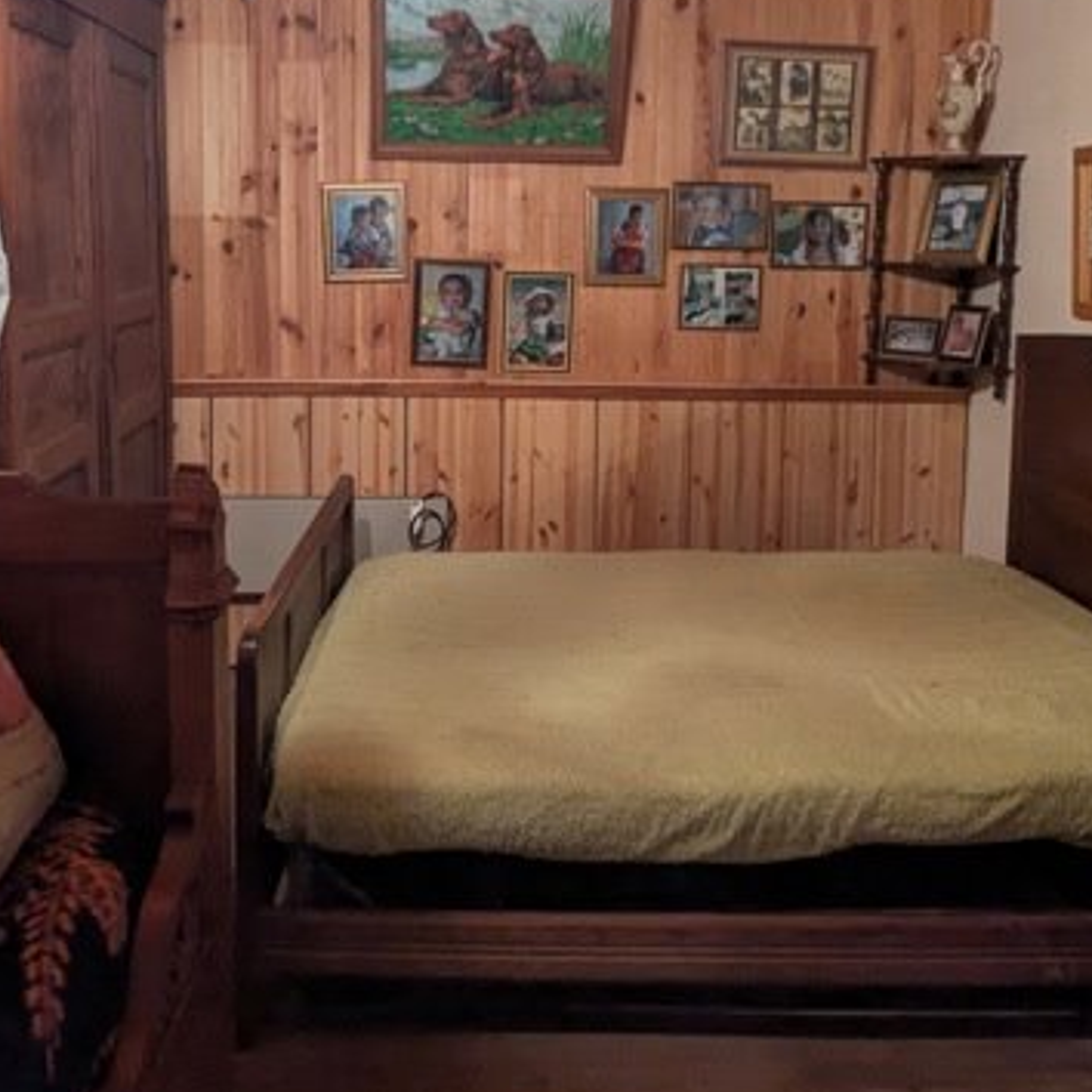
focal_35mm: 32
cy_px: 336
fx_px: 1142
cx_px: 512
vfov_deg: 49.9
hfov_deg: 51.1
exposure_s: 1/33.3
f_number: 2.2
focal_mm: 2.35
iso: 188
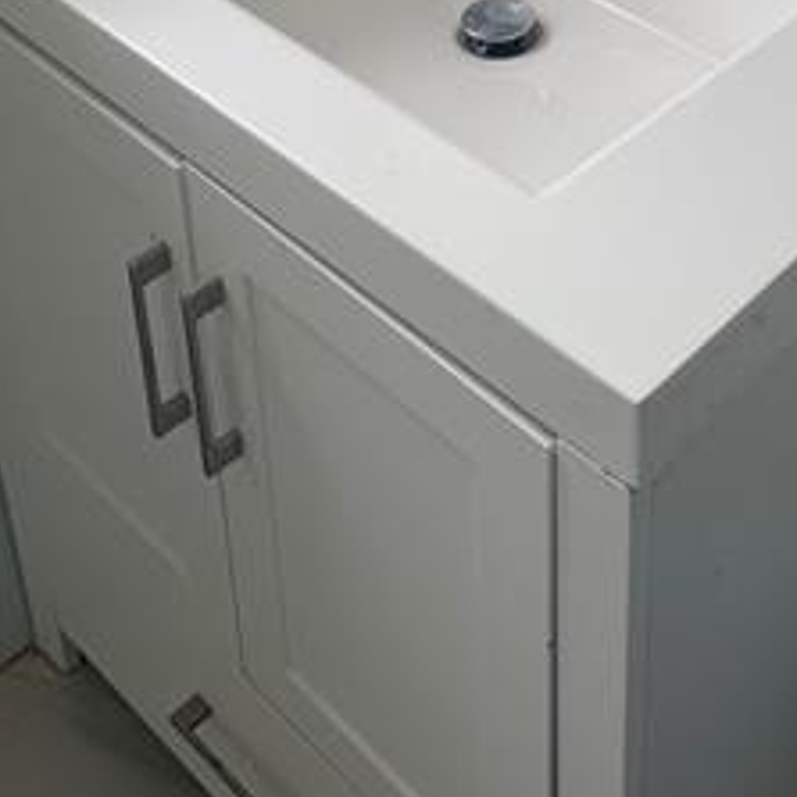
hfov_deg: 28.6
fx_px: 1485
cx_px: 747
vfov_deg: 25.8
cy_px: -239
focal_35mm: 57
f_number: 1.78
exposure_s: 1/246
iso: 80
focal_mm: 6.76
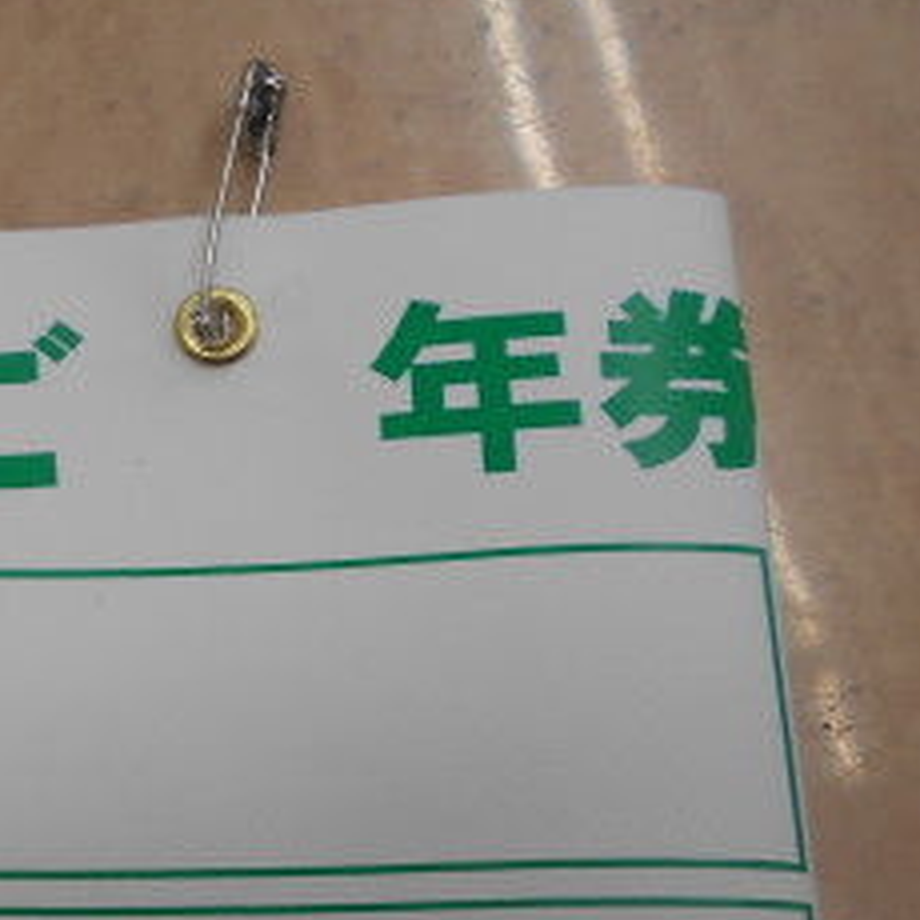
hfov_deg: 23.5
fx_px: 1924
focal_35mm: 64
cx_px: -296
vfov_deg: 26.4
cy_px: 744
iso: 80
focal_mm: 4.6
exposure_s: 1/50
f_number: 3.2
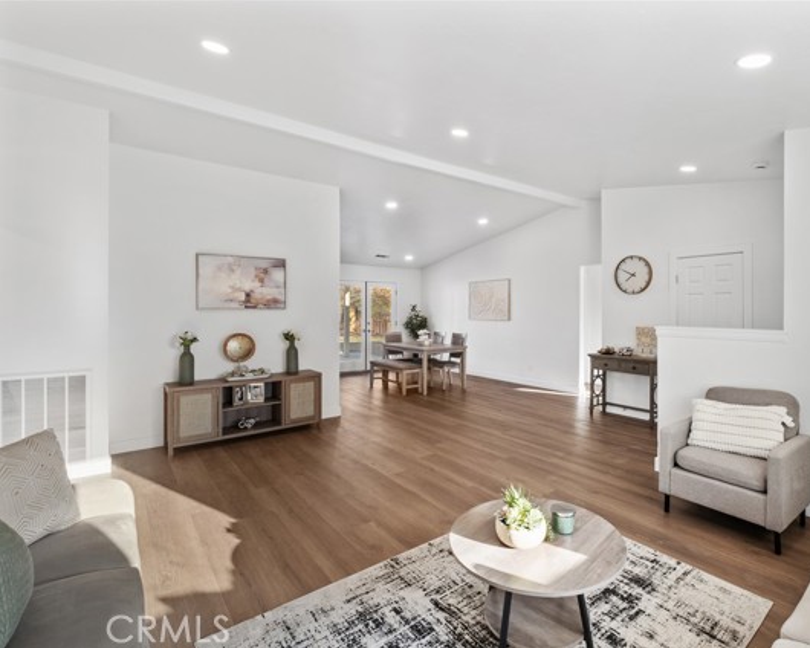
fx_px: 408
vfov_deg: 77.0
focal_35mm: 17
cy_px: 325
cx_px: 477
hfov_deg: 88.7
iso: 400
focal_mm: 10
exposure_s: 1/20
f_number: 8
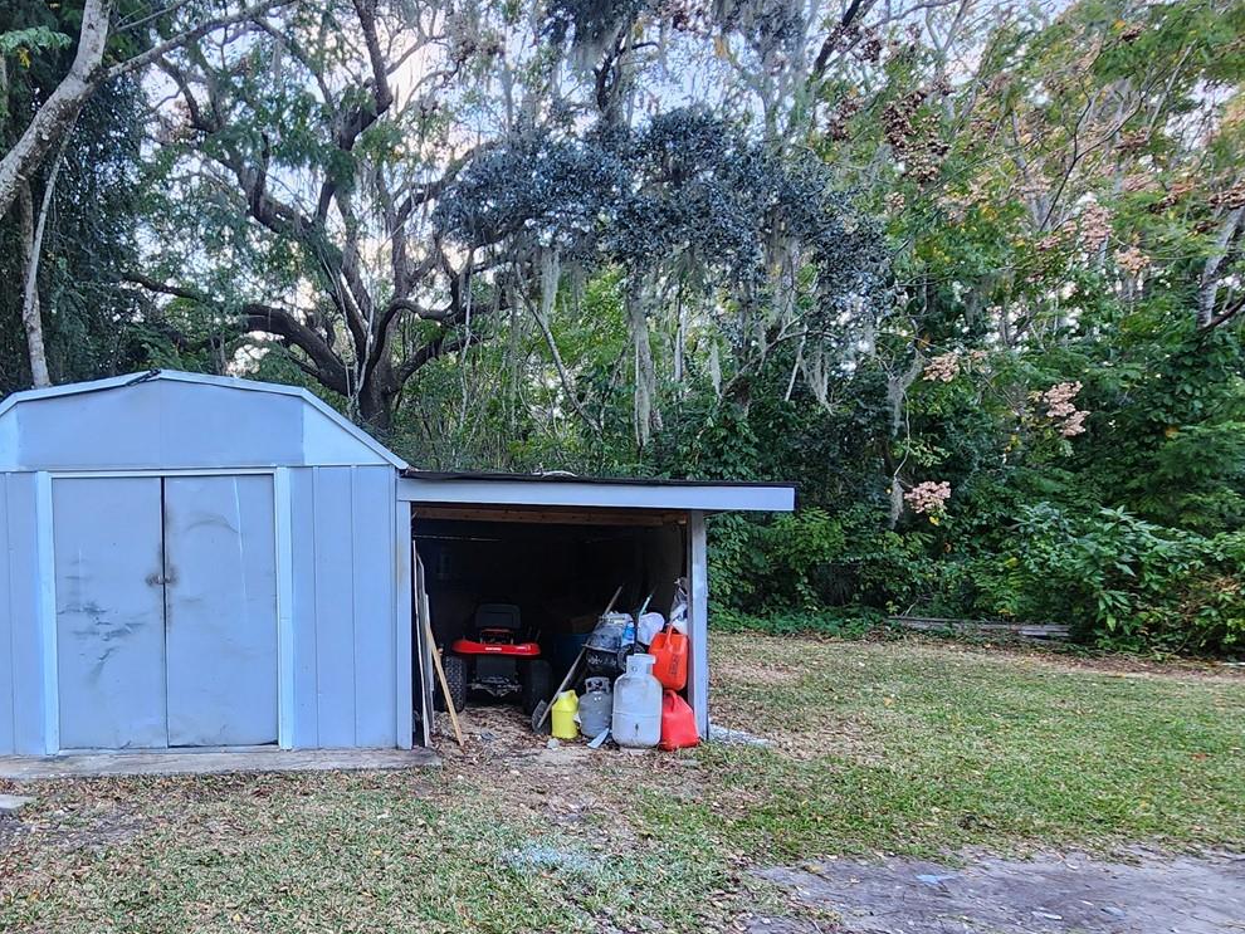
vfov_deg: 62.3
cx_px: 361
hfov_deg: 75.0
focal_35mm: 21
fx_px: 755
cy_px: 603
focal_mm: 2.2
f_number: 2.2
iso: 200
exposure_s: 1/60
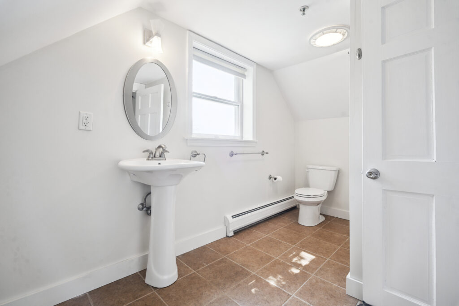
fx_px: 204
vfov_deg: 73.8
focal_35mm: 16
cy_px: 153
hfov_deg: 96.7
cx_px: 230
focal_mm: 16
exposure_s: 1/6
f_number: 8
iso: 320
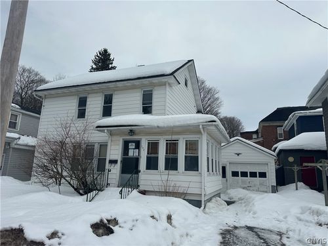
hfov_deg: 71.6
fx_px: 227
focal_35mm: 24
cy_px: 123
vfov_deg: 56.8
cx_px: 164
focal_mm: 6.86
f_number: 1.78
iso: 80
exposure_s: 1/4762
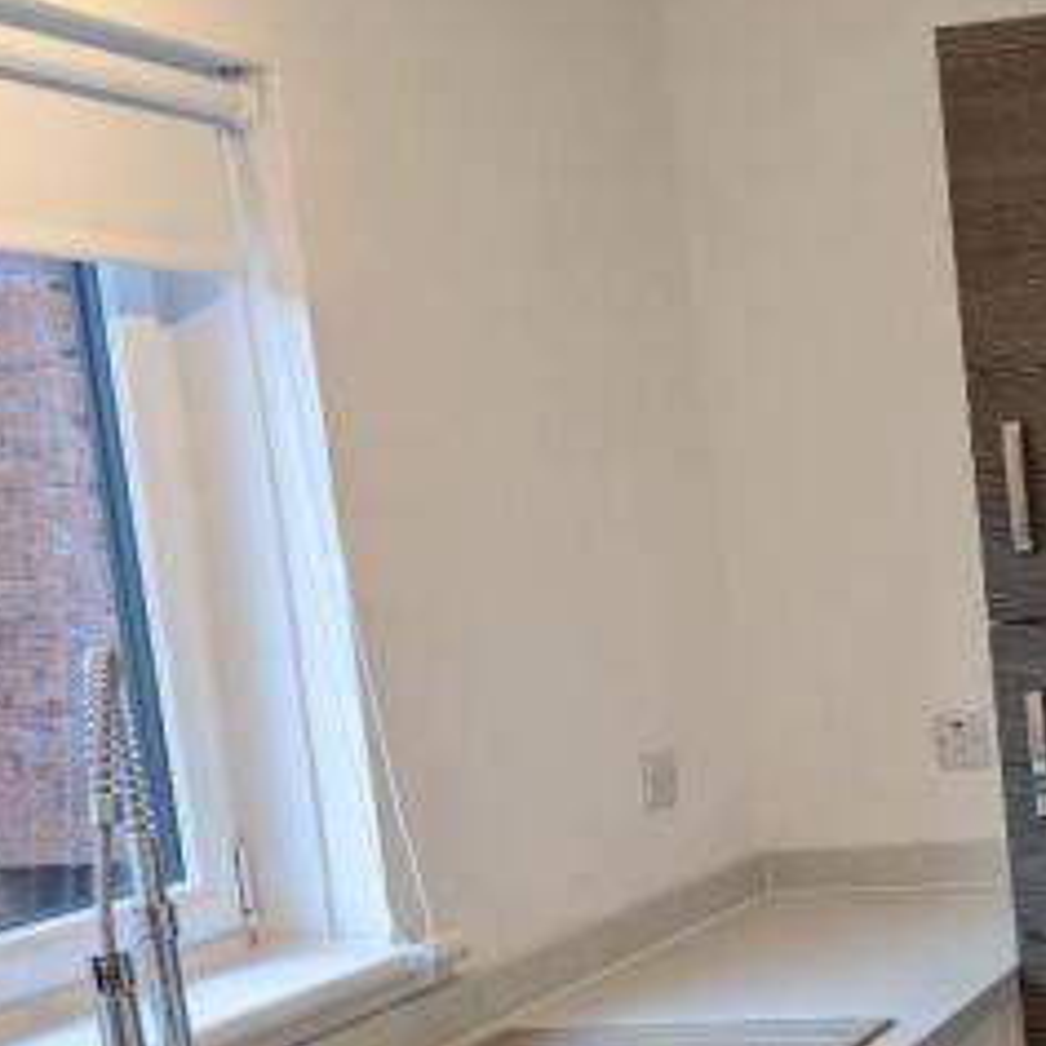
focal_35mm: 59
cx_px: 1257
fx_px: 2017
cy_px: 813
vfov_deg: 28.5
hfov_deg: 26.0
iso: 183
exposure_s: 1/49.9
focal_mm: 4.38
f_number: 1.73
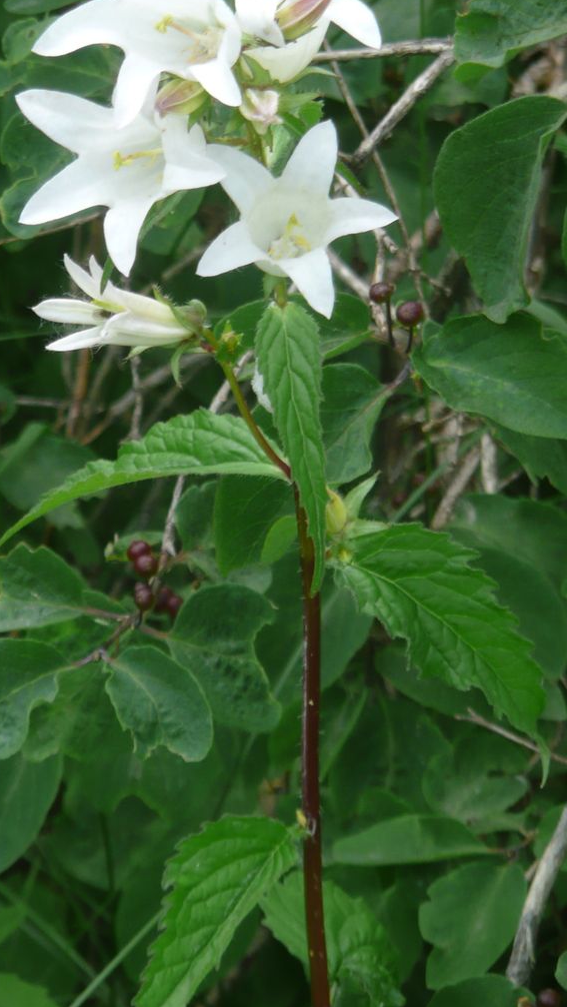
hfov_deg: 3.3
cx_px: 201
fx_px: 9702
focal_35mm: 363
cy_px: 410
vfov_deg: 5.9
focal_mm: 46
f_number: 4.9
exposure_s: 1/60
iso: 100
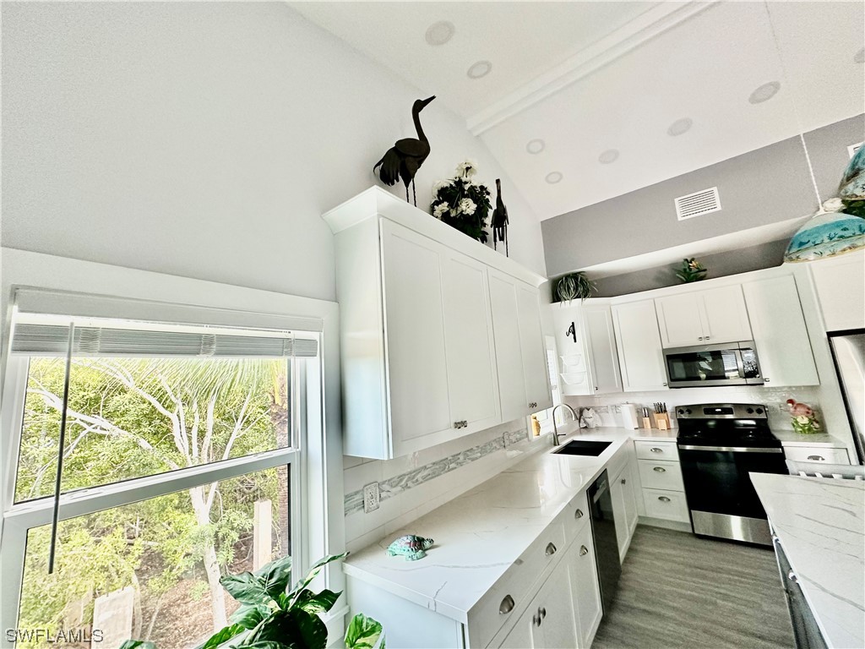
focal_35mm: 14
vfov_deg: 85.7
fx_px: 350
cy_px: 324
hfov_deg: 102.1
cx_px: 432
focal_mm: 2.22
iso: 250
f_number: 2.2
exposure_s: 1/120
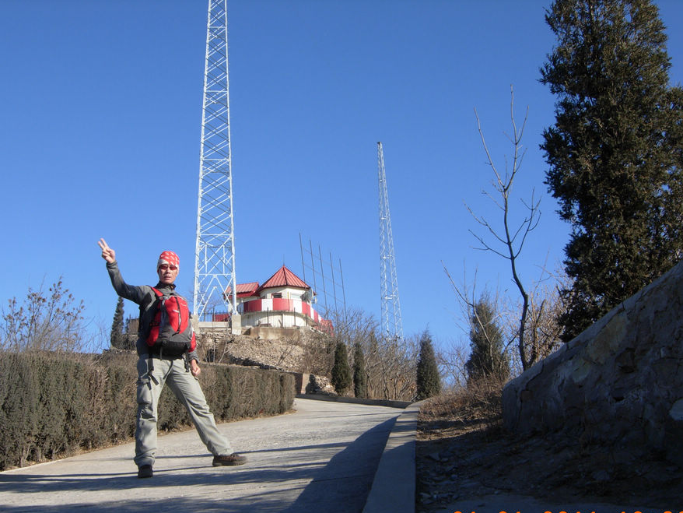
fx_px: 809
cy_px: 290
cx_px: 333
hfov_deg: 45.8
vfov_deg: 35.1
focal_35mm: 41
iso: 50
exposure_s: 1/271
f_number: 6.1
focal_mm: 7.5
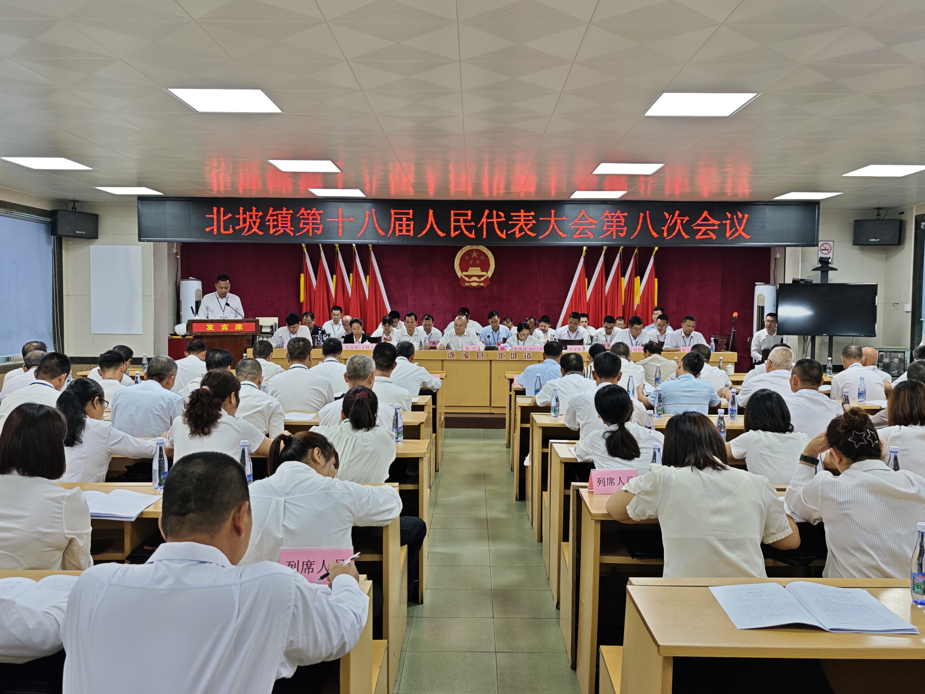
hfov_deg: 60.0
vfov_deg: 46.8
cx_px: 462
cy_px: 347
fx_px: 802
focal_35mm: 30
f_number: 1.63
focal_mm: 8.72
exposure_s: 1/100
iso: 100
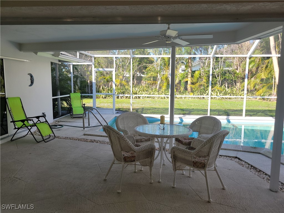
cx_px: 142
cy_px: 106
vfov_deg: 53.1
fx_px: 213
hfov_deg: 67.3
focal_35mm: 26
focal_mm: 5.4
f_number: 1.8
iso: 40
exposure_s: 1/525
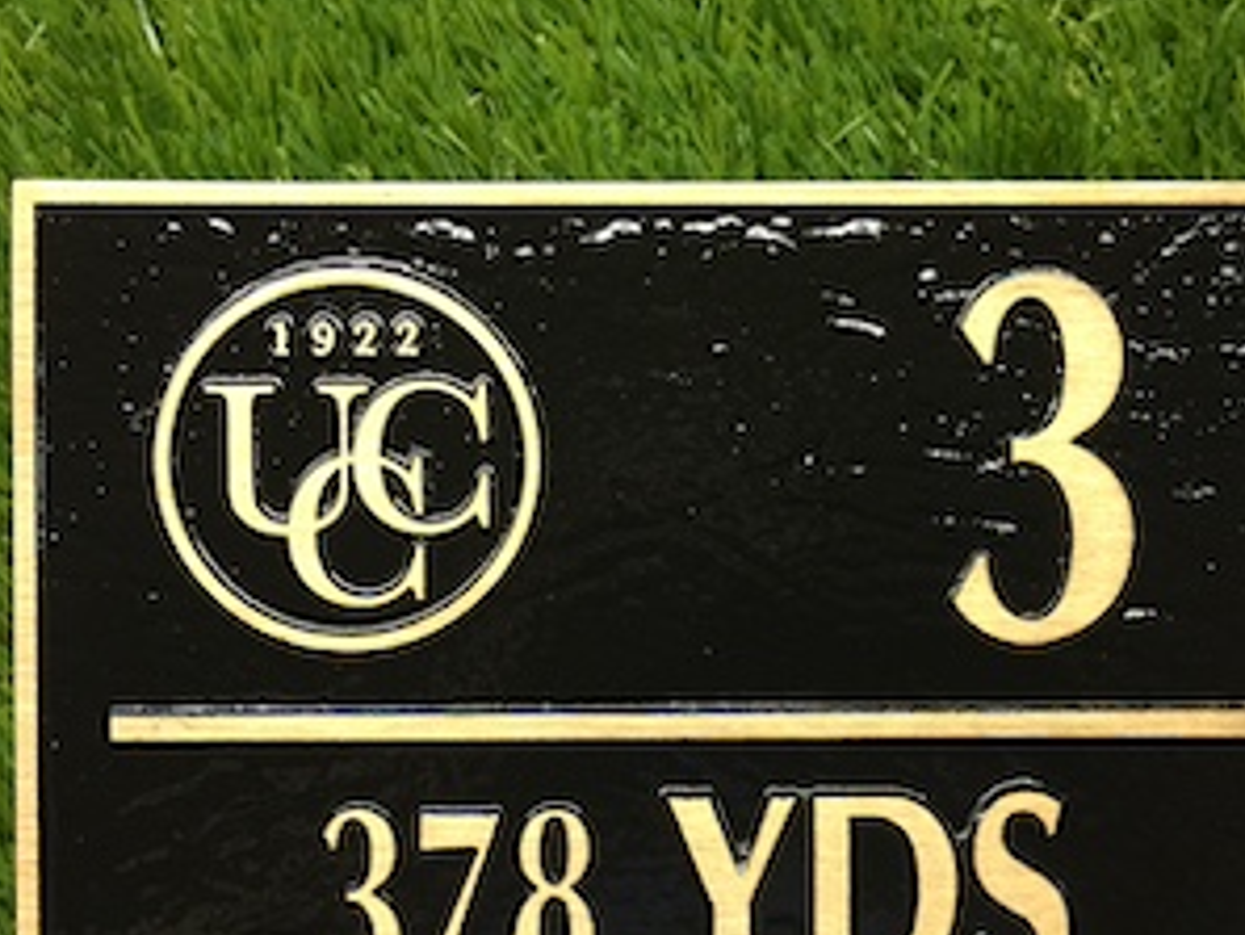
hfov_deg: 47.8
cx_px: 679
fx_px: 1403
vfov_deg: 36.6
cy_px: 591
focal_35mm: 39
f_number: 2.2
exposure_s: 1/30
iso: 50
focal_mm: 4.15
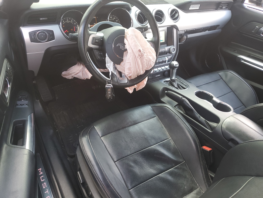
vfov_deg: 53.1
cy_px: 99
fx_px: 198
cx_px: 132
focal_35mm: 26
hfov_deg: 67.3
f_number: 1.5
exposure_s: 1/60.2
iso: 62
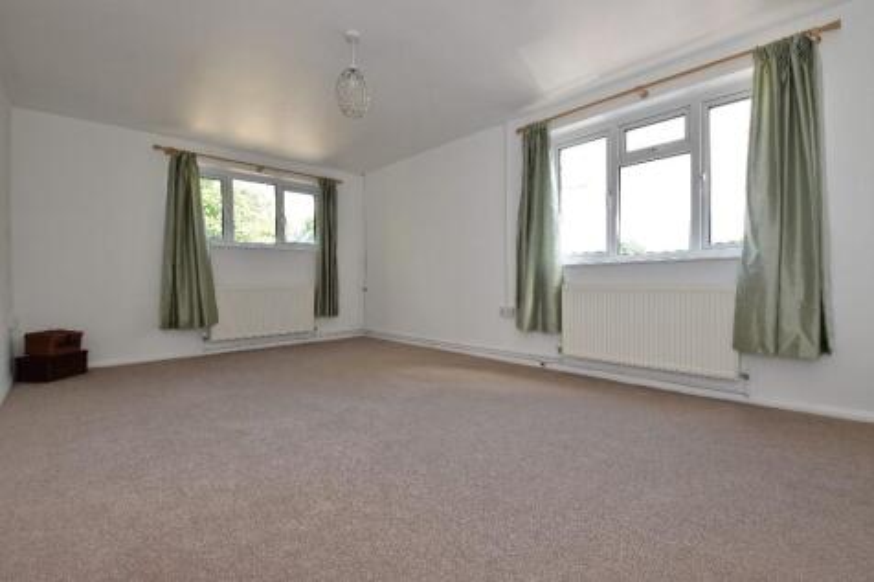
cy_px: 291
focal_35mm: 15
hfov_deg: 100.4
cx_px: 437
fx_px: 364
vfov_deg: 77.3
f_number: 8
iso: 400
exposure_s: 1/60
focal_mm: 10
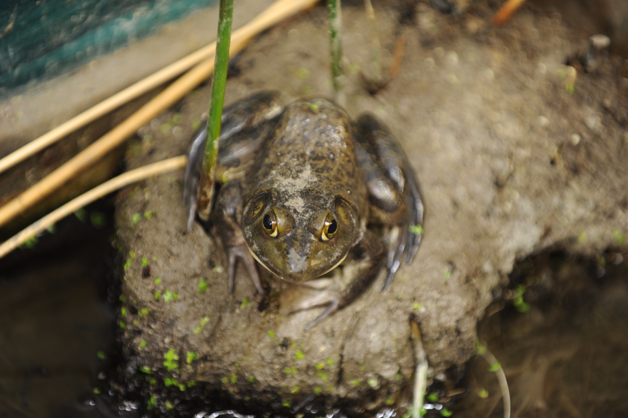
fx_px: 3487
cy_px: 209
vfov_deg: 6.9
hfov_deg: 10.3
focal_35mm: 200
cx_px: 314
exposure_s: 1/6
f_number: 2.8
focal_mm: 200
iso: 200
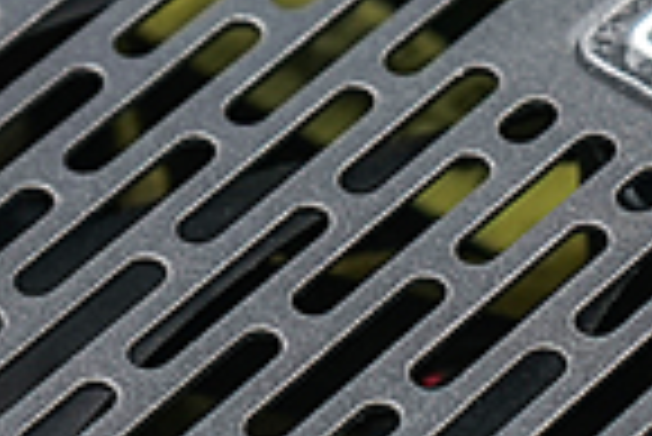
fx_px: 5874
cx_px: 872
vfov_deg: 4.2
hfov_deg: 6.3
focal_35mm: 324
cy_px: 366
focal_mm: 48
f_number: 4.5
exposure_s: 1/200
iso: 160
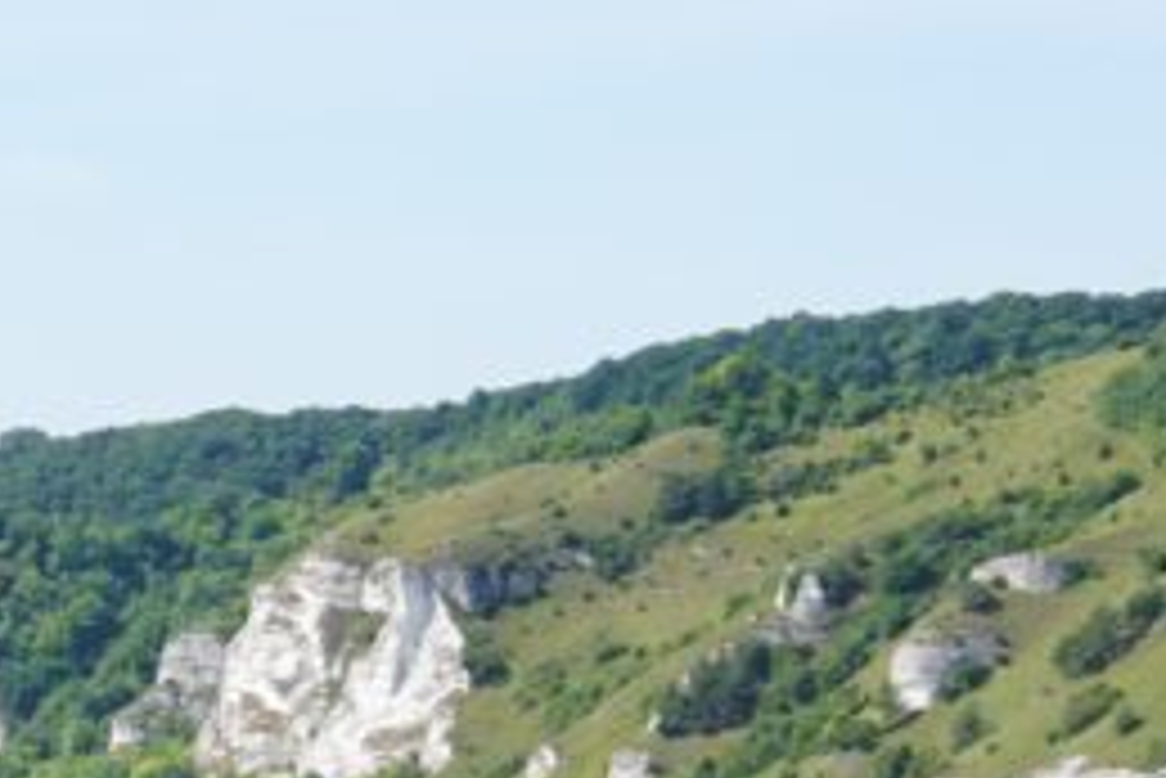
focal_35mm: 196
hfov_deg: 10.5
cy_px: 1428
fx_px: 6351
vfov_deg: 6.8
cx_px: 396
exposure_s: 1/100
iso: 100
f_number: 10
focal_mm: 33
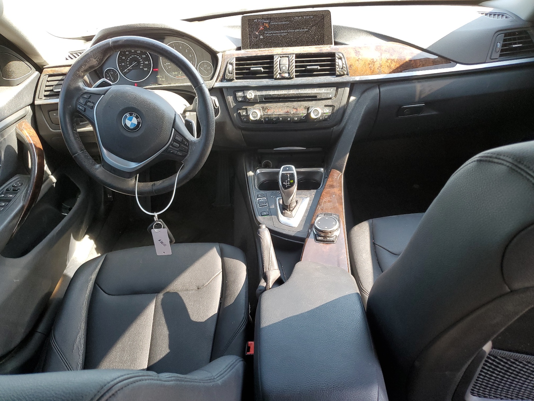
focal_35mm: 26
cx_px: 267
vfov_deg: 53.1
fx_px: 401
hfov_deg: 67.3
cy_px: 200
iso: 75
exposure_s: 1/120
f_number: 1.5
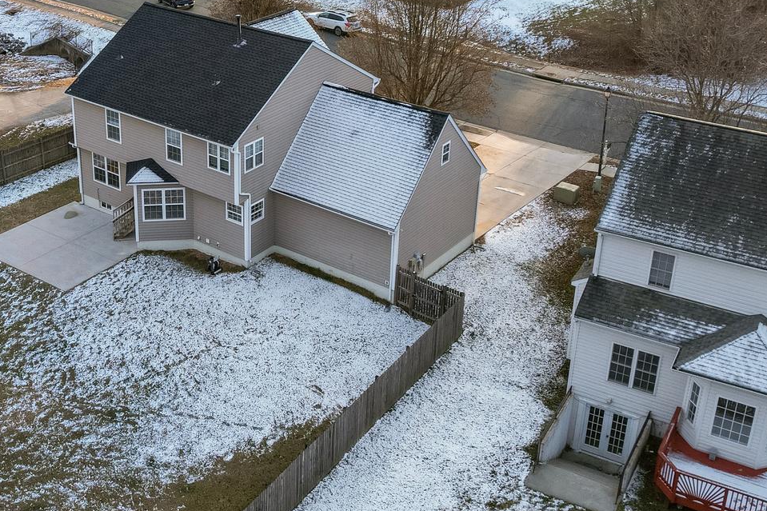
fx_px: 1001
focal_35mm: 47
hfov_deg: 41.4
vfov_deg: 28.2
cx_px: 254
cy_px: 125
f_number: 2.8
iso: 120
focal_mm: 8.38
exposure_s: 1/400
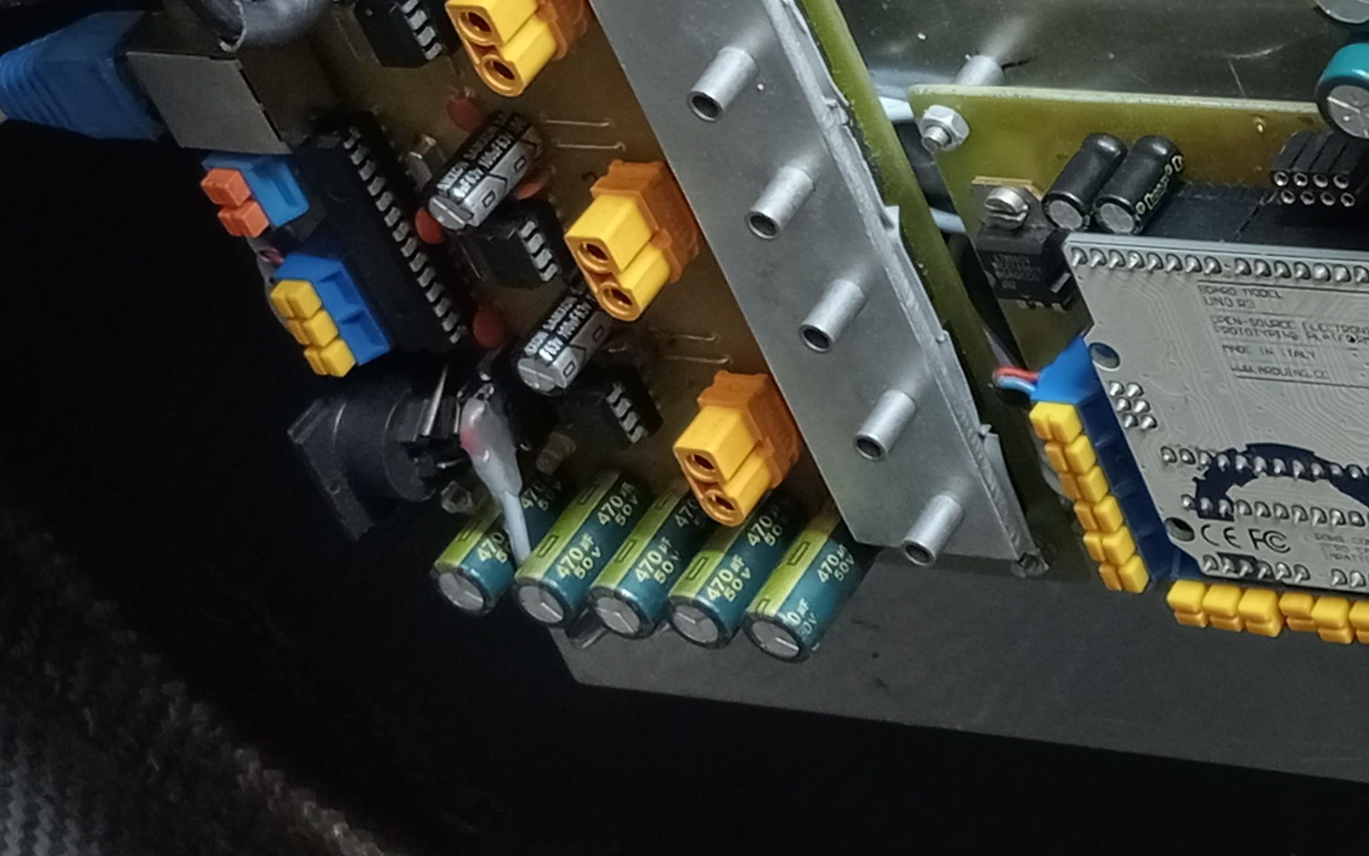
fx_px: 4254
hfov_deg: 17.7
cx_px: 1454
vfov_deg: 11.5
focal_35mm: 114
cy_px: 176
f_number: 1.8
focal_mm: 4.04
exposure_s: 1/33.3
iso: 990
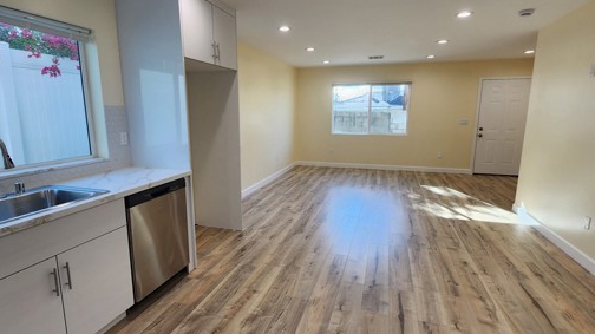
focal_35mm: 18
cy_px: 169
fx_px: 284
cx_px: 286
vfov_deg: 61.0
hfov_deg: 92.6
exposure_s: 1/120
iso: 80
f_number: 2.2
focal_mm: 2.2
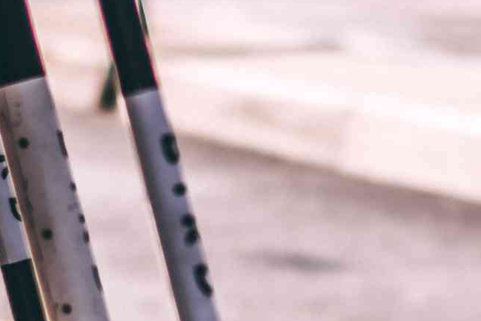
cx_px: 423
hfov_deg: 5.6
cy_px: 388
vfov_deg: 3.7
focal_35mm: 369
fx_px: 4931
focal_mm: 58
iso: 31
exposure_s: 1/2000
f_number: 1.4
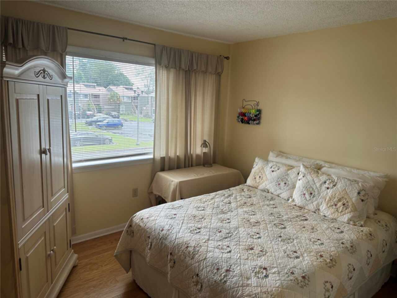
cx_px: 198
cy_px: 149
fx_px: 275
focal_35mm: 24
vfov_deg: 56.8
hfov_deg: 71.6
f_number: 1.78
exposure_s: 1/223
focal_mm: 6.86
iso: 80
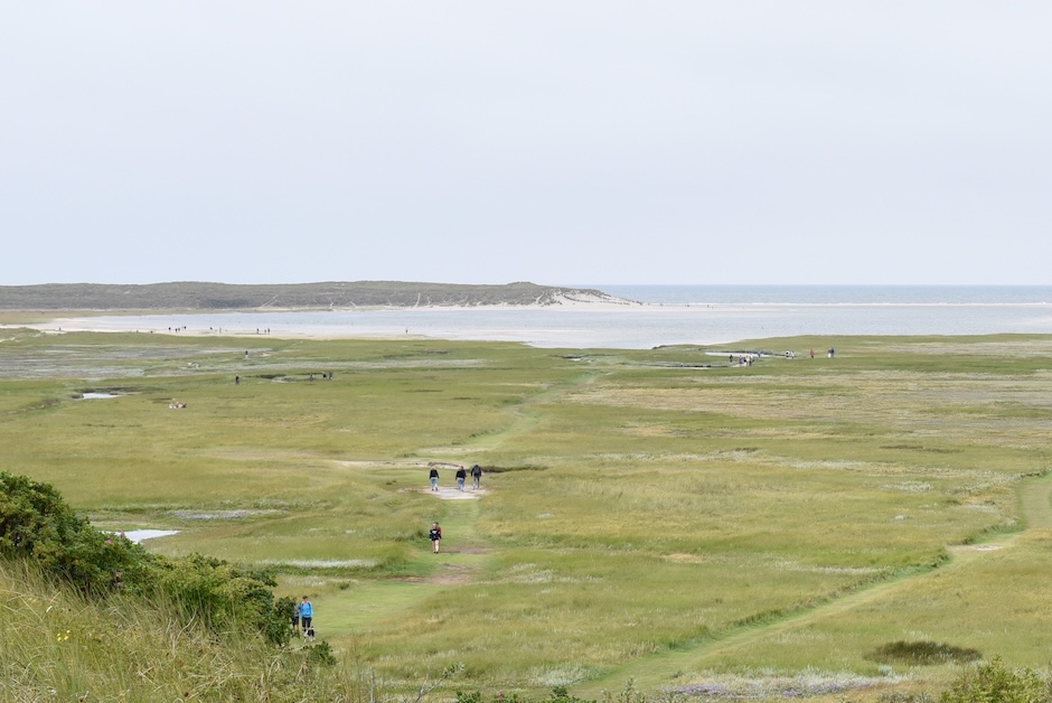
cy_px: 655
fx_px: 2807
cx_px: 976
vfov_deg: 14.1
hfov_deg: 20.7
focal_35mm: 96
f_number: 11
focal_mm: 50
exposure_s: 1/500
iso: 640
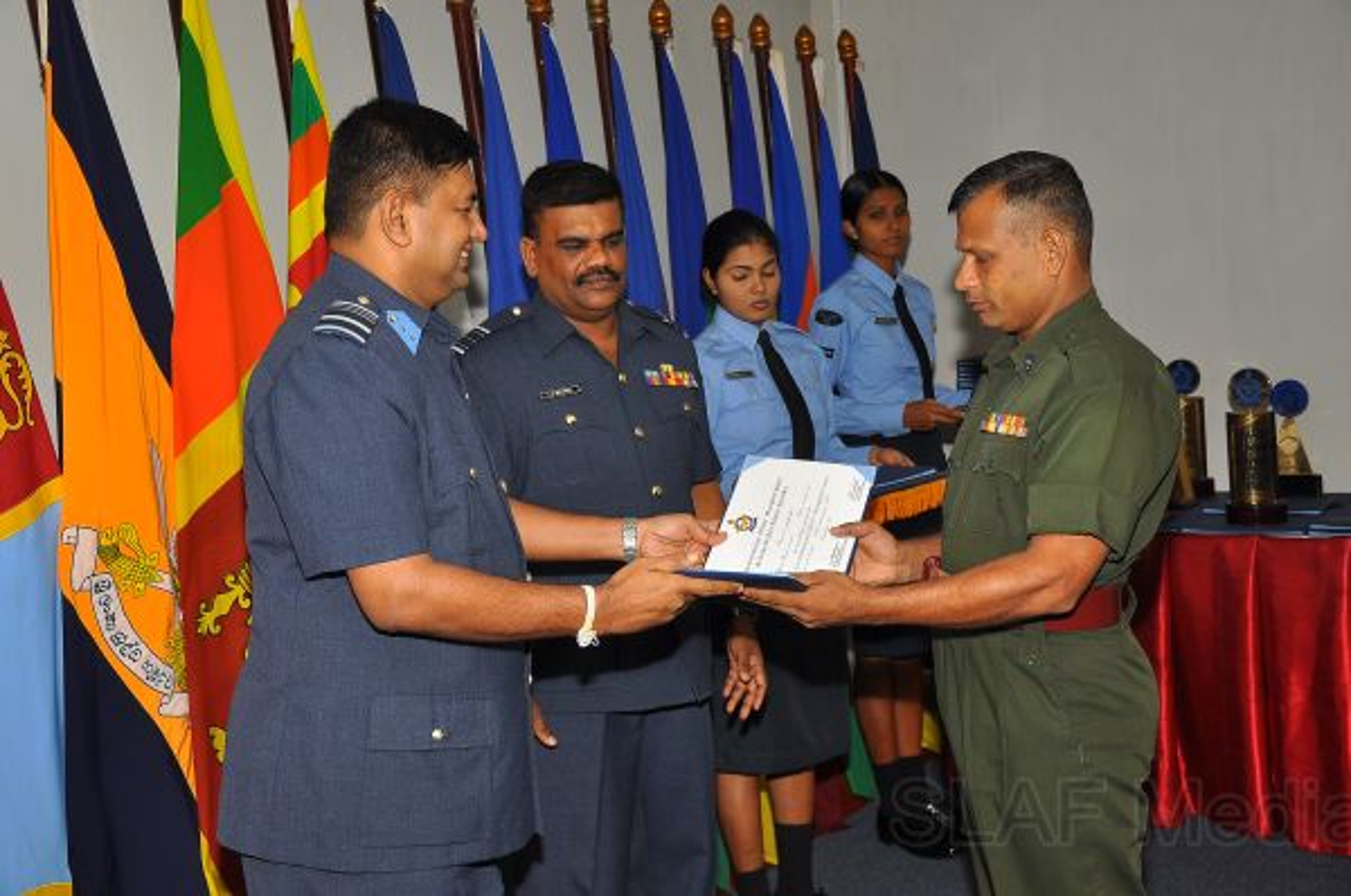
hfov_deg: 43.7
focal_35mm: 45
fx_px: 1686
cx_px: 676
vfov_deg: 29.8
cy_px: 448
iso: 250
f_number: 5.6
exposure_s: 1/90
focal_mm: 30
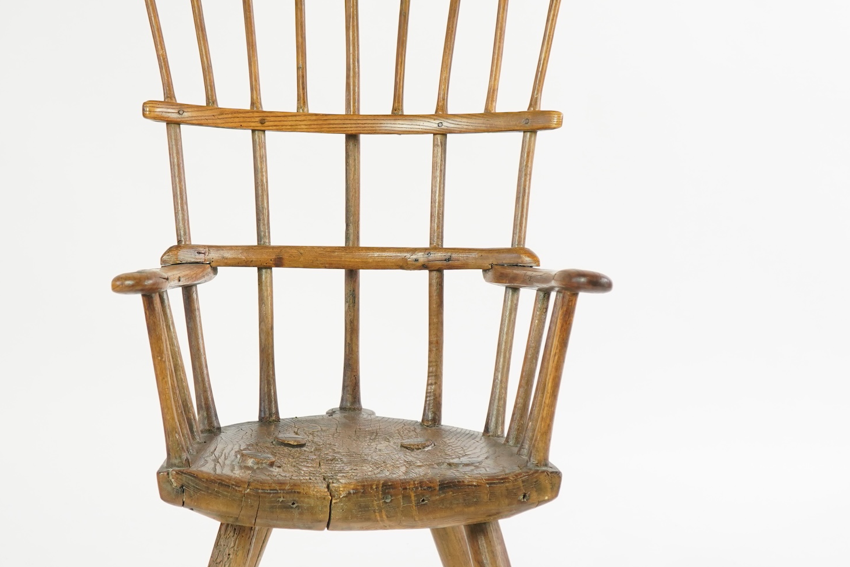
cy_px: 319
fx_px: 1889
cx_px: 403
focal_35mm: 80
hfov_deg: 25.4
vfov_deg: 17.1
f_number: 4.5
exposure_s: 1/100
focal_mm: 39
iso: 1000
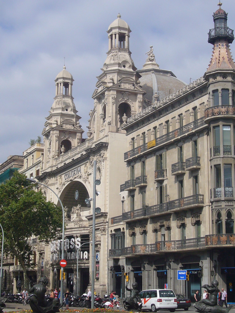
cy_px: 156
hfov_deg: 21.9
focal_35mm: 67
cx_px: 118
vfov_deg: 29.0
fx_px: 606
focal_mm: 8.1
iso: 80
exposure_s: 1/320
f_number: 7.1
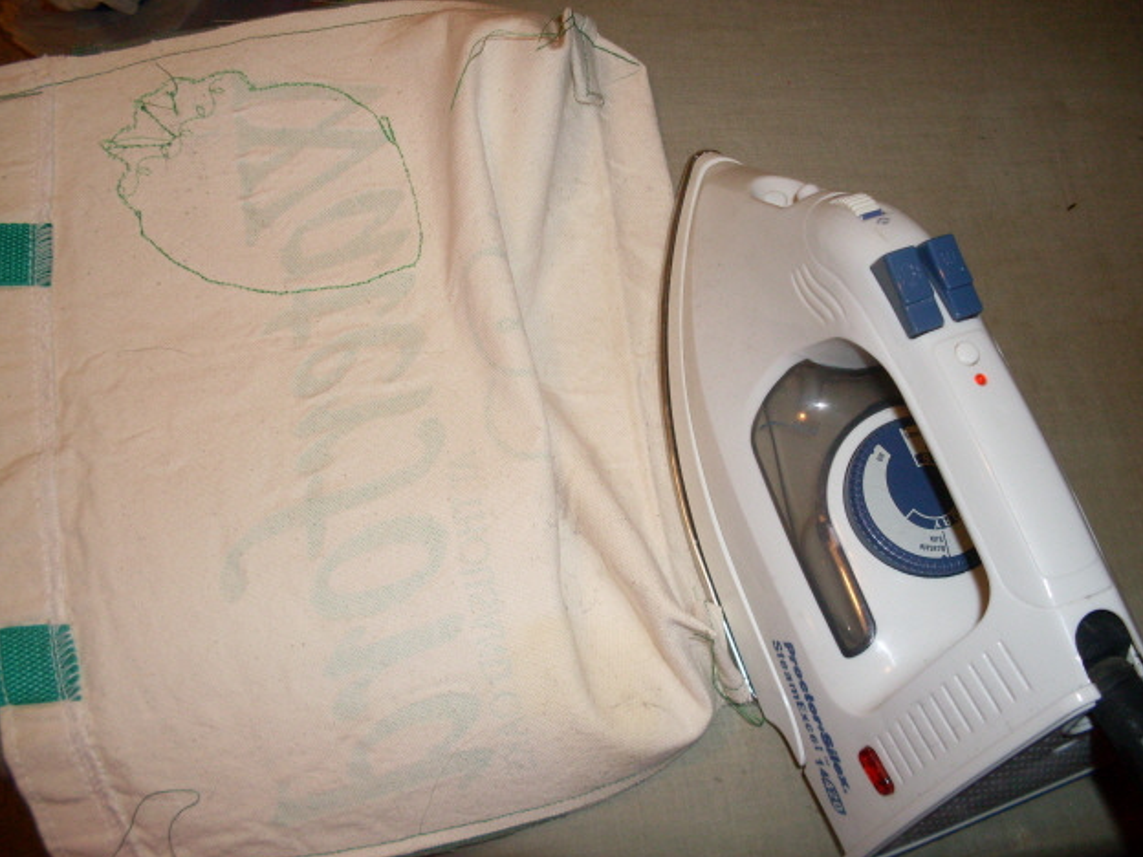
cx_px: 572
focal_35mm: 39
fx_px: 1288
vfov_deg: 36.8
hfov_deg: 47.9
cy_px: 425
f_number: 2.8
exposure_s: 1/45
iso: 100
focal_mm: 6.3
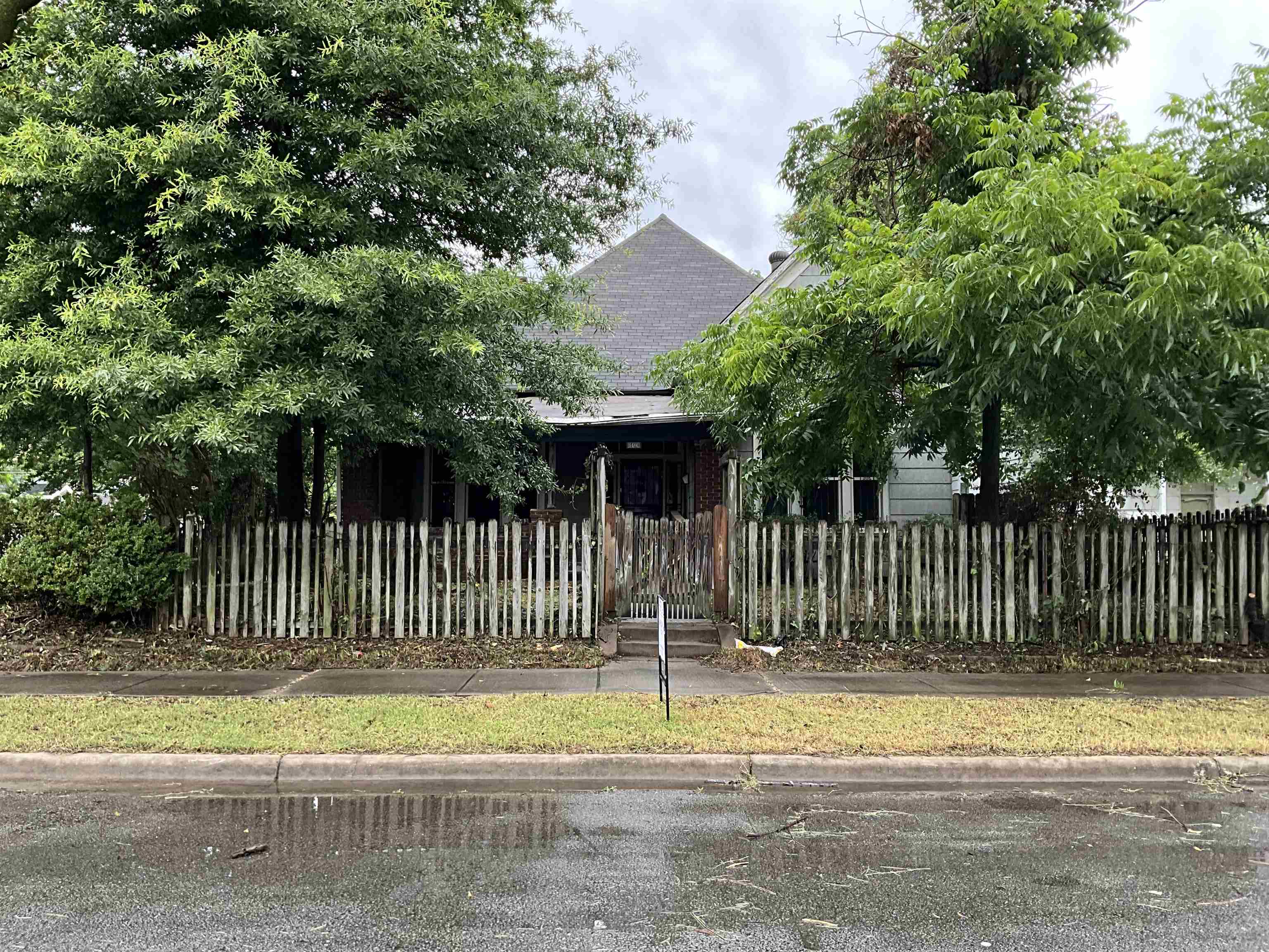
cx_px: 634
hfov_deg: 61.7
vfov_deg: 48.2
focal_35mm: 29
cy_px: 476
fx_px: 1063
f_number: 1.8
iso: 64
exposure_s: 1/95
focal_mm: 3
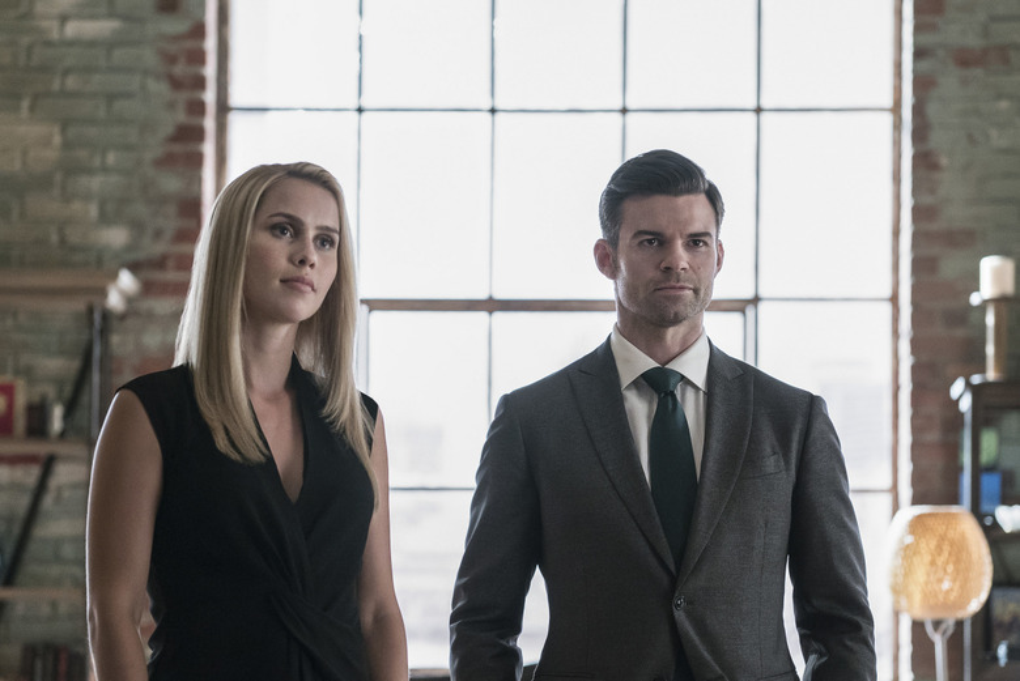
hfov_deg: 14.9
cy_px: 340
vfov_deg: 10.0
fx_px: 3912
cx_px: 510
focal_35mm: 138
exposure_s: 1/160
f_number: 4
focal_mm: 138
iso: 3200
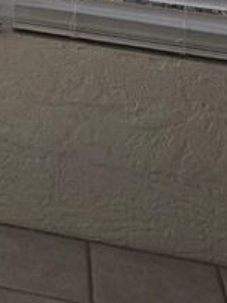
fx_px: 1190
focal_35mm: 136
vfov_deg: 12.6
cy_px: -319
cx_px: -349
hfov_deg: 9.5
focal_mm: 6.3
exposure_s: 1/180
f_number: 1.7
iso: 200
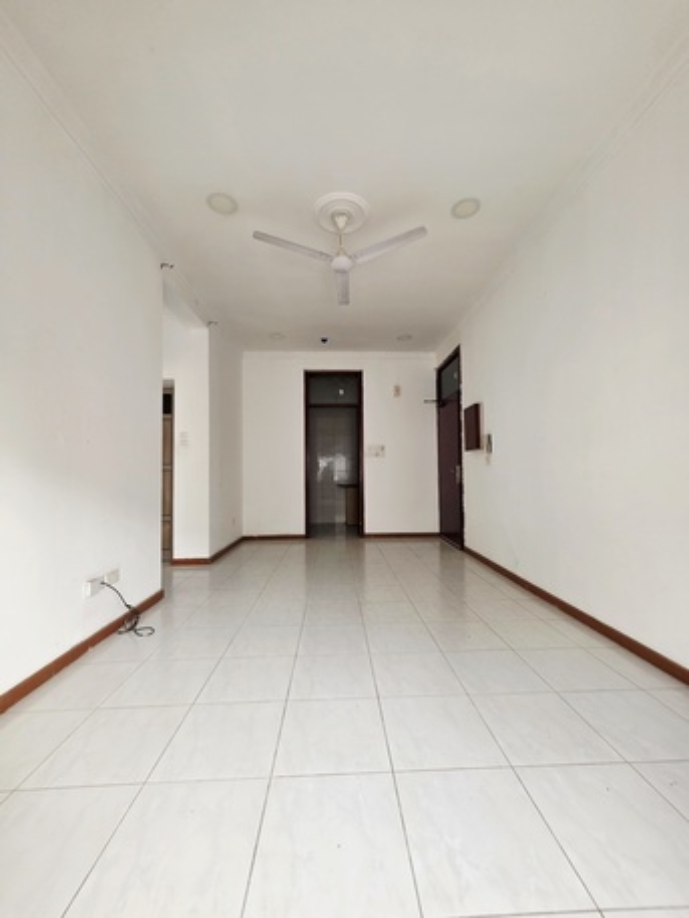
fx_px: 345
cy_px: 459
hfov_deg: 89.9
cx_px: 344
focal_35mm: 13
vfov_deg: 106.2
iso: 160
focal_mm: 2.2
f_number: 1.9
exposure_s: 1/50.3
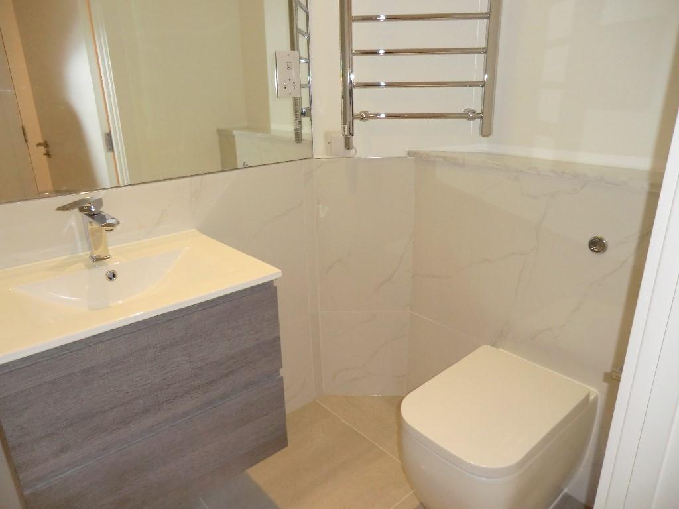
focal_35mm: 24
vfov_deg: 56.8
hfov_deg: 71.6
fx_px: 471
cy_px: 254
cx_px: 340
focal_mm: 4.3
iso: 400
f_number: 3.2
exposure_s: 1/60
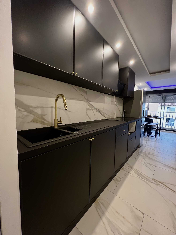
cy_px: 118
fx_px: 88
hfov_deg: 89.9
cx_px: 88
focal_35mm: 13
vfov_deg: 106.2
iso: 400
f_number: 1.8
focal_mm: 1.57
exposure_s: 1/50
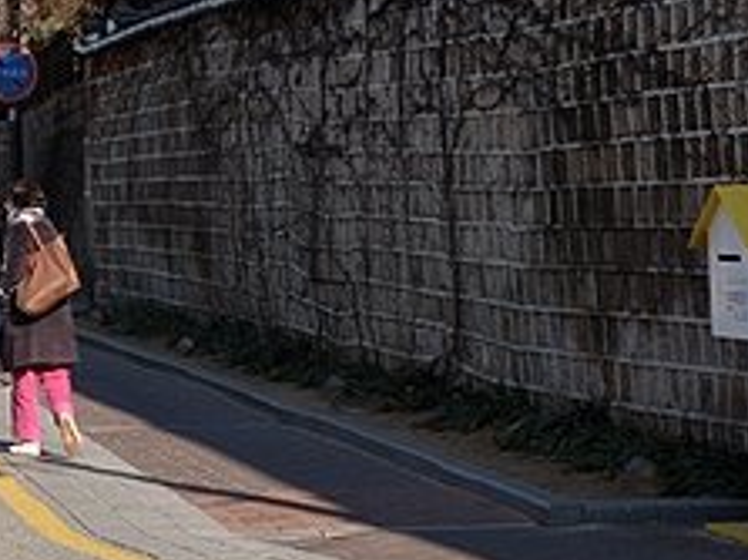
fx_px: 3024
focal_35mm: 140
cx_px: -248
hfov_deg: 13.5
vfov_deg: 10.3
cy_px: -251
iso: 200
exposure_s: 1/1900
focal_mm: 24.3
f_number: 3.2
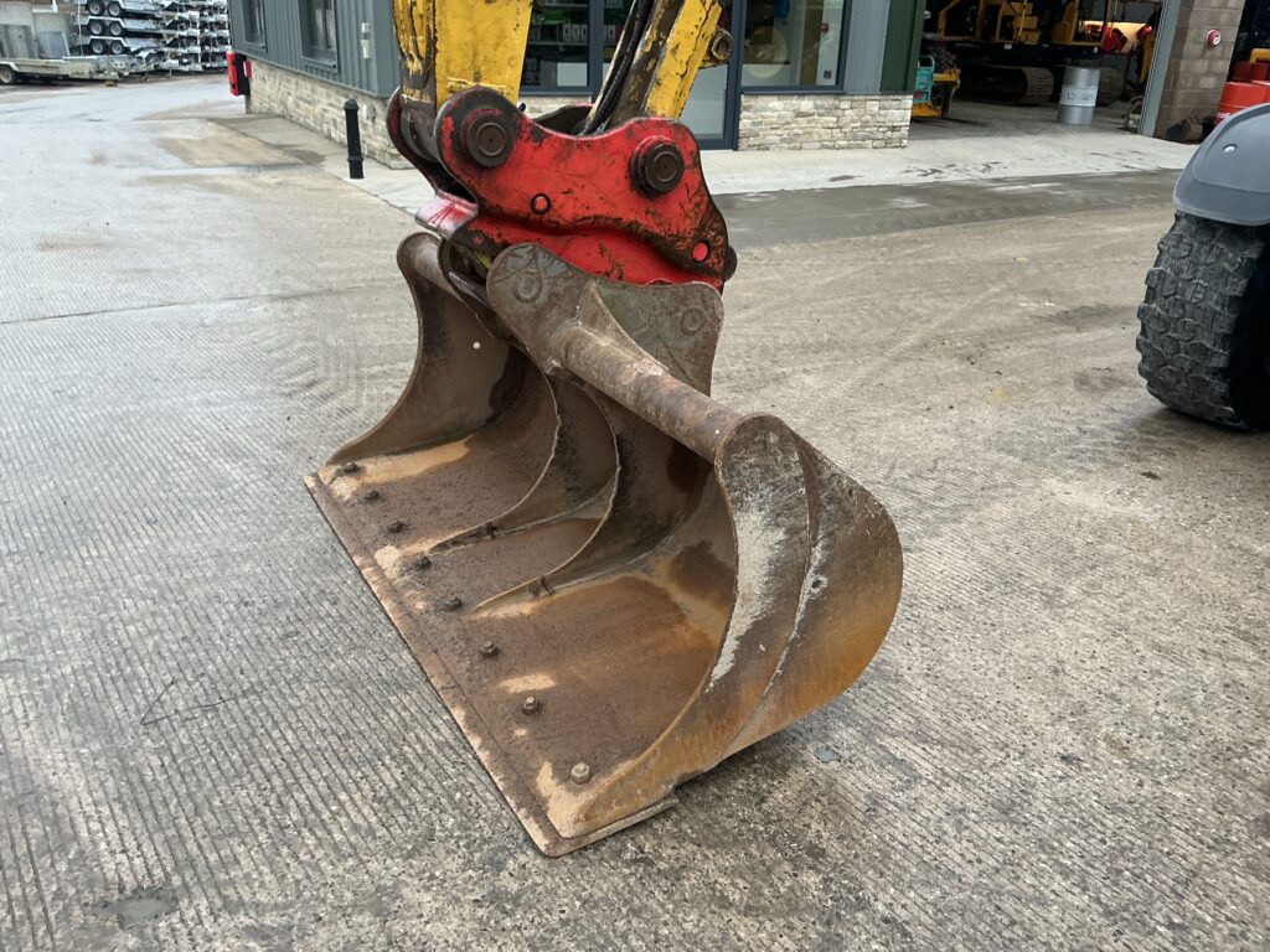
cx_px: 635
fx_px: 1027
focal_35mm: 28
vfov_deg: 49.7
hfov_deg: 63.4
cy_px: 476
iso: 32
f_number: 1.8
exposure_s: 1/122
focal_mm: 3
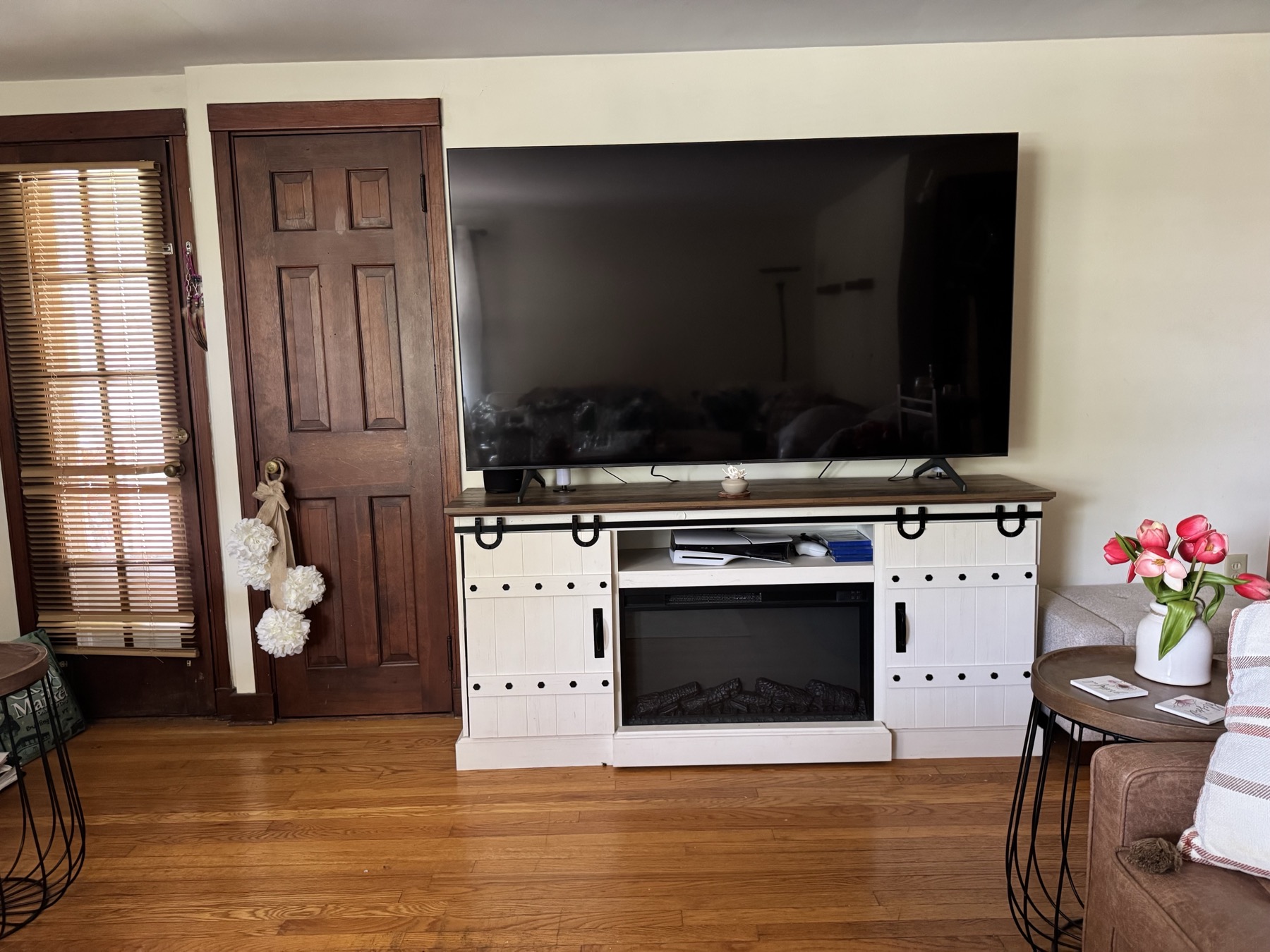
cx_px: 635
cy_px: 476
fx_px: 881
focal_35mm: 24
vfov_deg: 56.8
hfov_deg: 71.6
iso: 640
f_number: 1.78
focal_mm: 6.76
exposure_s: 1/60
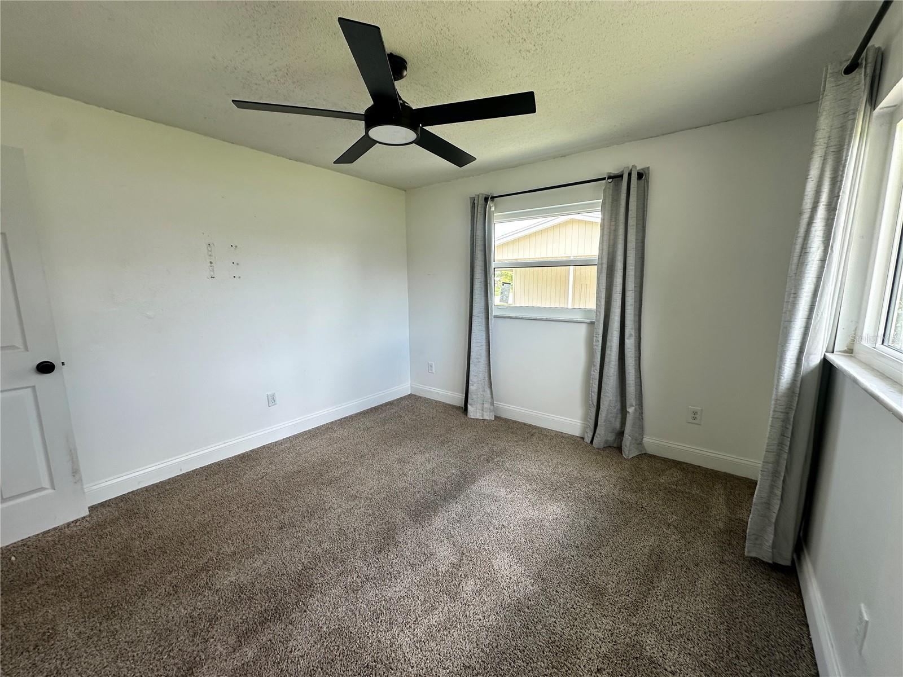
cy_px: 338
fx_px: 365
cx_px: 452
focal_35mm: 14
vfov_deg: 85.7
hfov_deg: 102.1
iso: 40
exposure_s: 1/109
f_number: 2.2
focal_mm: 2.22
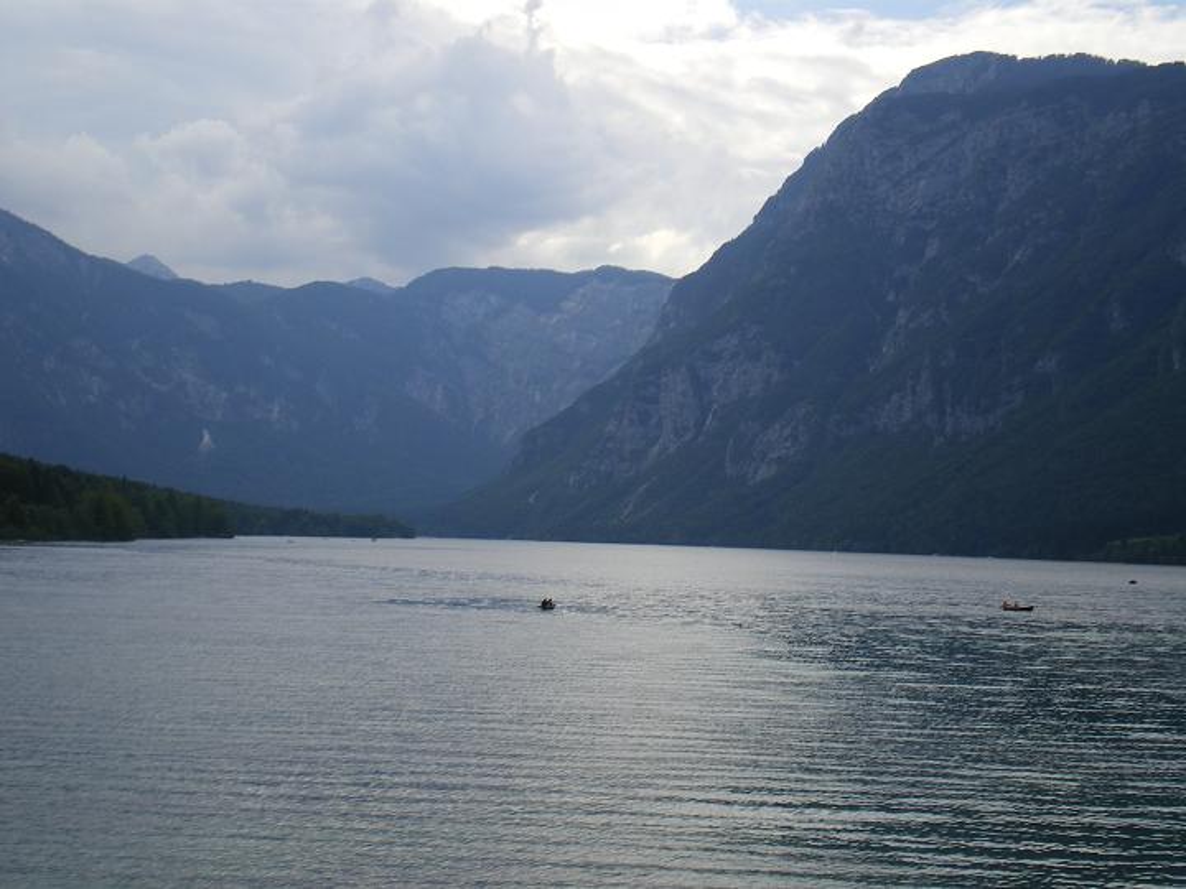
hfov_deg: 31.2
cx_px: 593
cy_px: 444
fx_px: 2124
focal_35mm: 62
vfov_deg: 23.7
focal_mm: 10.3
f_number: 5.9
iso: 64
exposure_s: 1/200
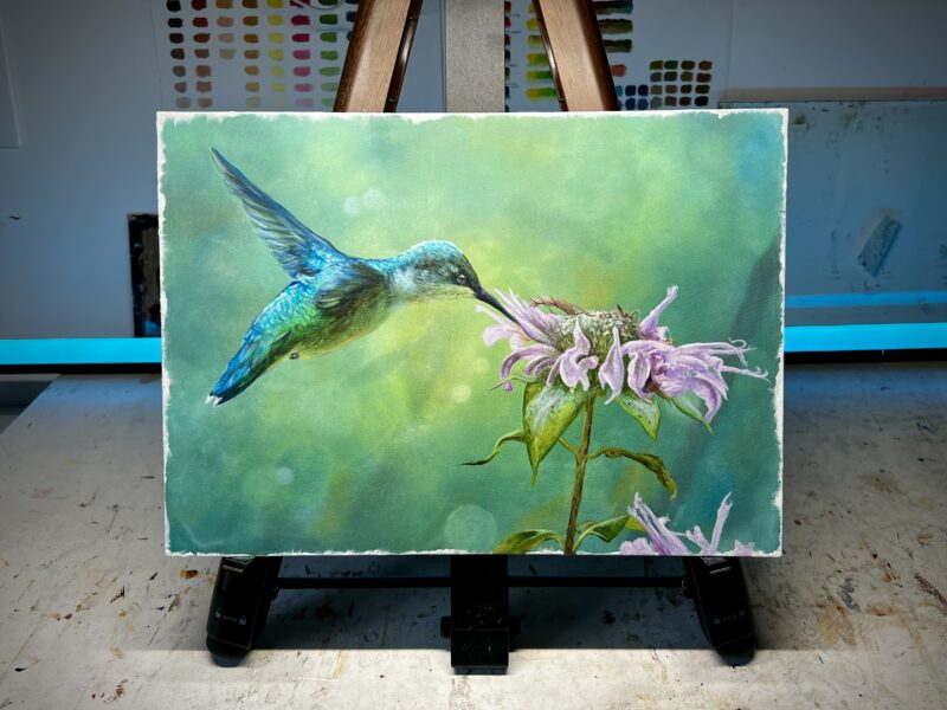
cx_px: 474
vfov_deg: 53.1
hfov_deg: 67.3
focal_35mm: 26
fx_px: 711
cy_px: 355
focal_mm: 5.7
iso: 40
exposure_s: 1/239
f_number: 1.5
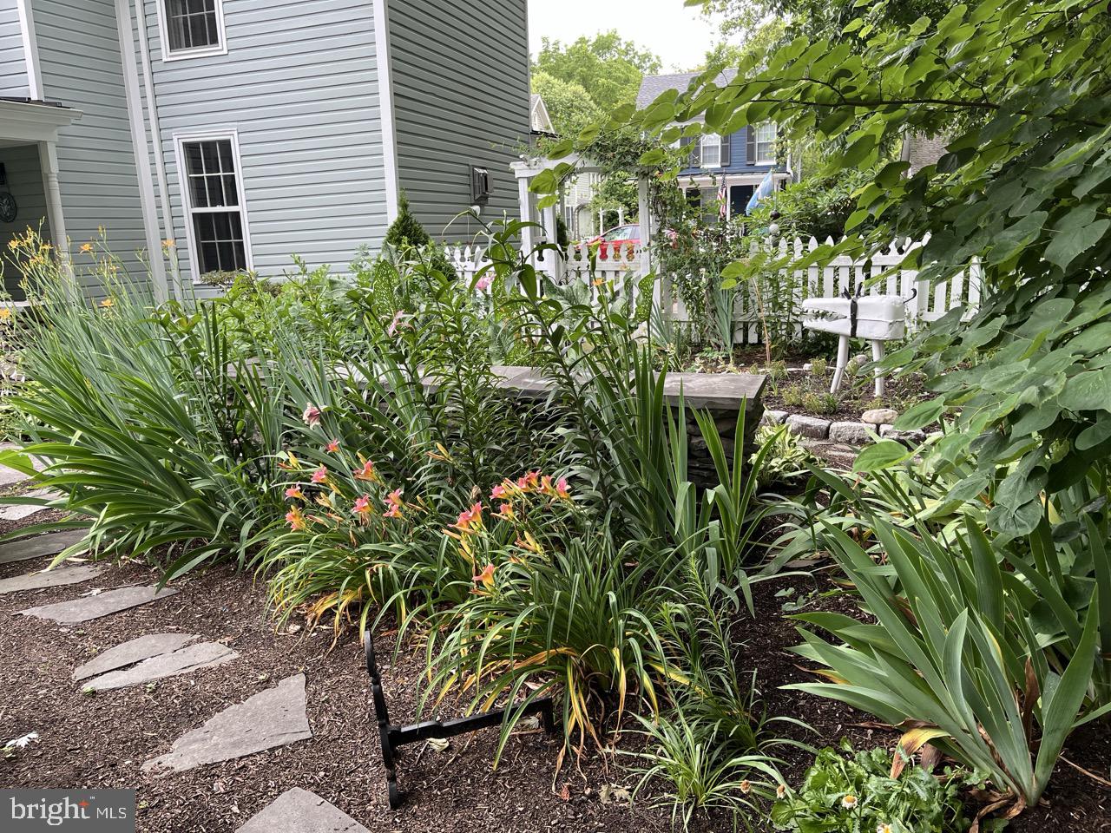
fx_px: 834
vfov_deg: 53.1
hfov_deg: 67.3
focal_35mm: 26
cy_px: 416
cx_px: 556
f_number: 1.6
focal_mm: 5.1
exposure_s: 1/121
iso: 64
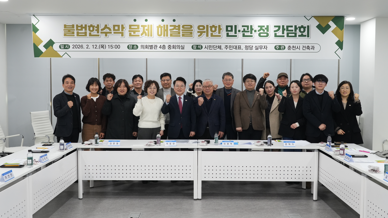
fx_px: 350
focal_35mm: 34
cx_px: 193
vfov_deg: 34.6
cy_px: 101
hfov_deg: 58.0
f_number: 8
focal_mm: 32
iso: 1600
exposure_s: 1/60
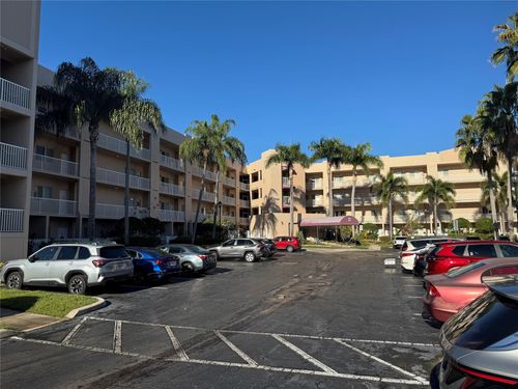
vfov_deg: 56.8
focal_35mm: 24
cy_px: 194
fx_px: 359
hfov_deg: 71.6
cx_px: 259
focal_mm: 6.76
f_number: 1.78
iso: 80
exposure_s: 1/4049
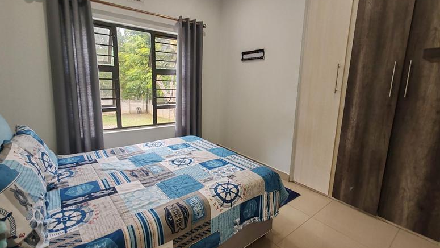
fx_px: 210
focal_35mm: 18
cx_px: 223
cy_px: 117
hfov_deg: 92.7
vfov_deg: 61.0
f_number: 2.2
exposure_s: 1/33
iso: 125
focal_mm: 1.96
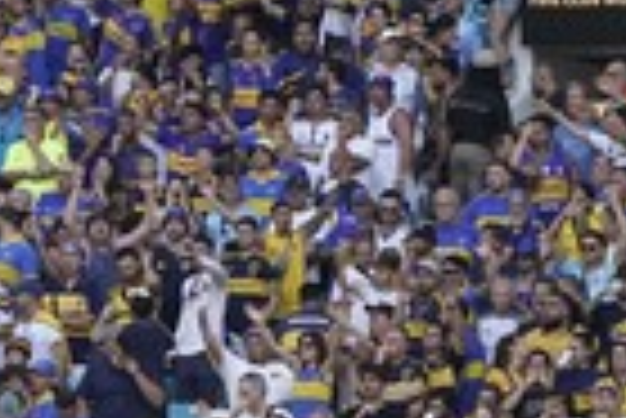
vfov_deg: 1.3
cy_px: 360
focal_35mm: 1037
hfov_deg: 2.0
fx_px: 18051
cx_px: 545
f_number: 5.6
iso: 5000
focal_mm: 200
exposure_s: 1/1600
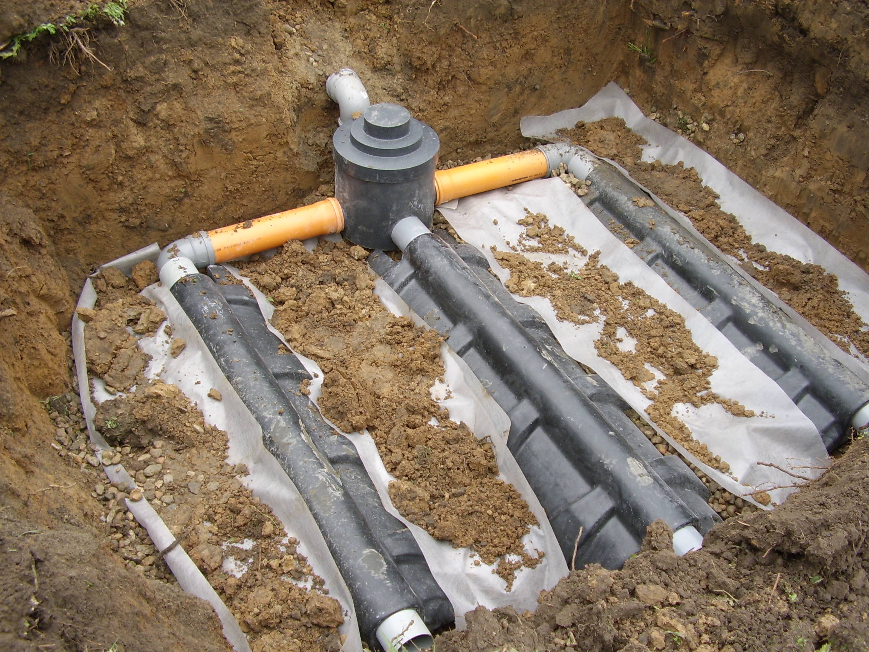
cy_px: 326
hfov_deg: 60.0
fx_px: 753
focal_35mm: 30
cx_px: 434
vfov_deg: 46.8
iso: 71
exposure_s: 1/78
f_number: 2.9
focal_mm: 5.8
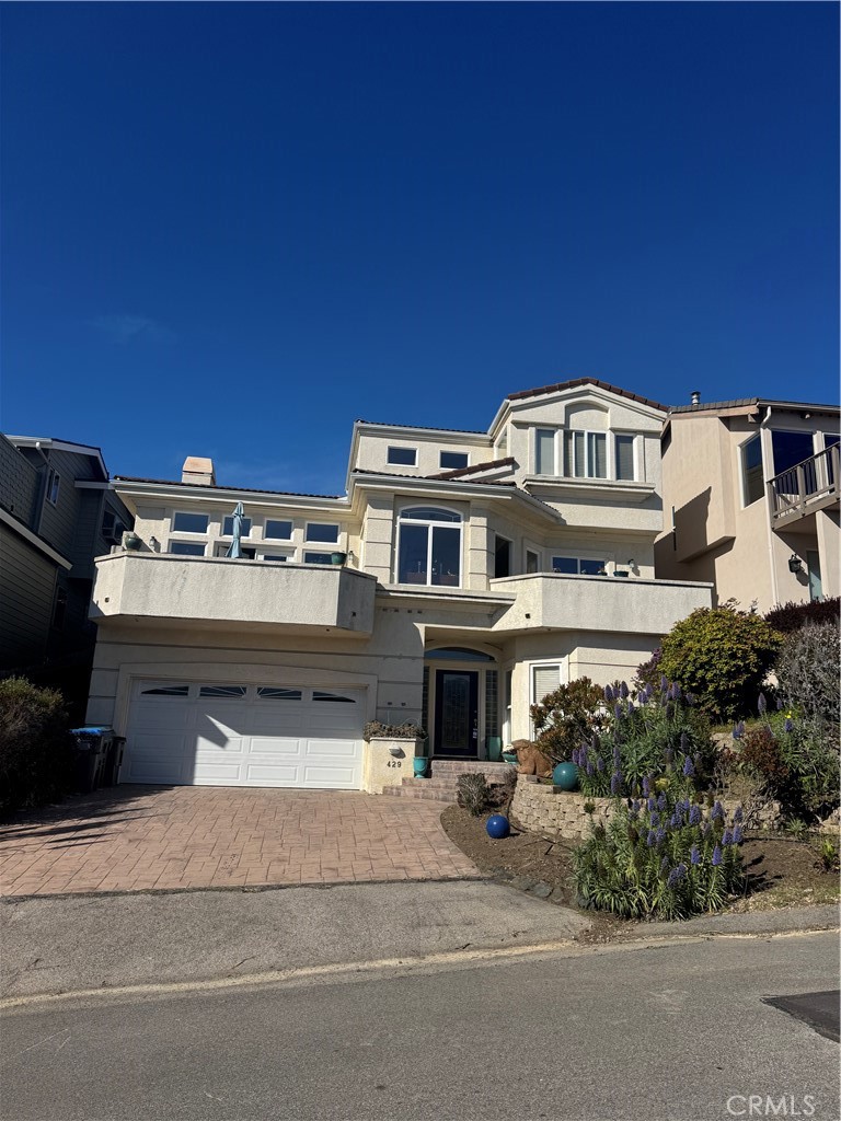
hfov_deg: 56.8
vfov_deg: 71.6
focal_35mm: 24
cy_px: 560
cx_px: 420
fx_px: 777
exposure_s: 1/7937
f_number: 1.78
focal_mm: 6.76
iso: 80
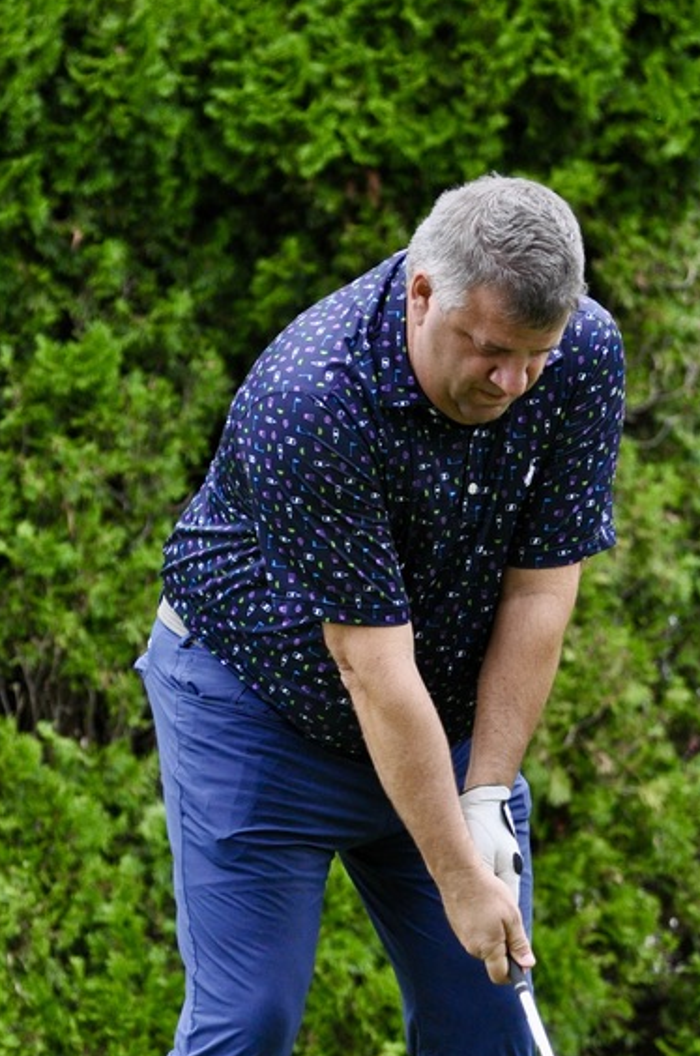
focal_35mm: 353
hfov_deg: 3.9
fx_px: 10333
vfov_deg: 5.8
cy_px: 898
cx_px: 460
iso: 800
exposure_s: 1/1000
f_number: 4.8
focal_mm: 122
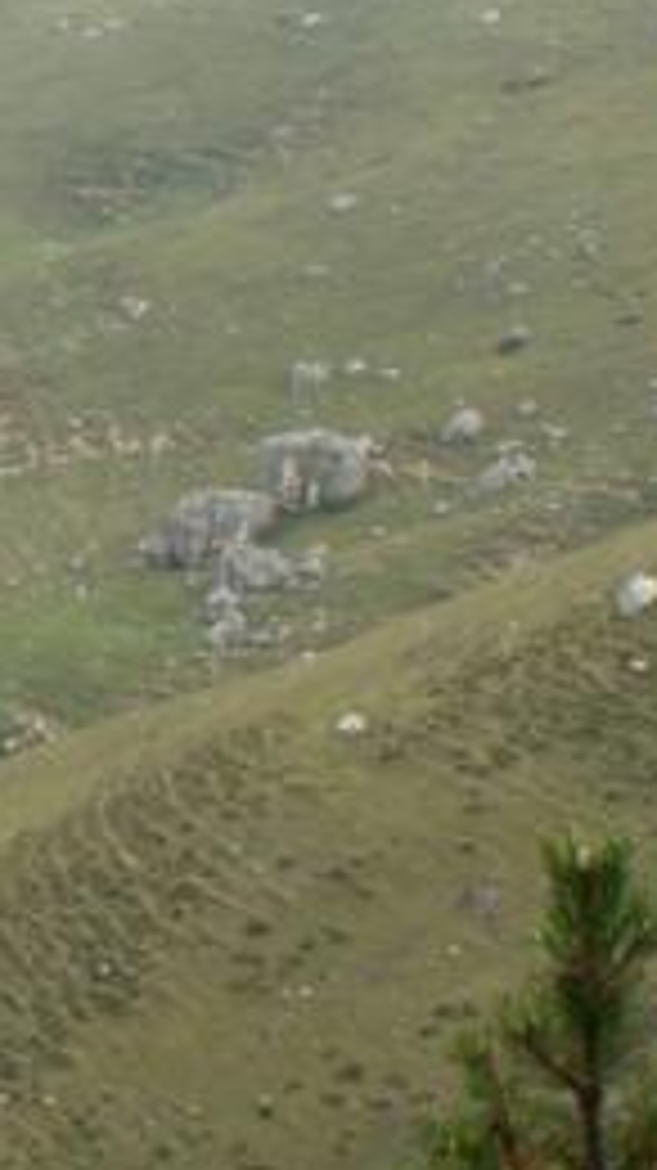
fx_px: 4497
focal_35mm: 145
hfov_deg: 8.1
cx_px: -436
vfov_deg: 14.8
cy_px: 333
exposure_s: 1/30
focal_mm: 9.02
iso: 50
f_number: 7.1
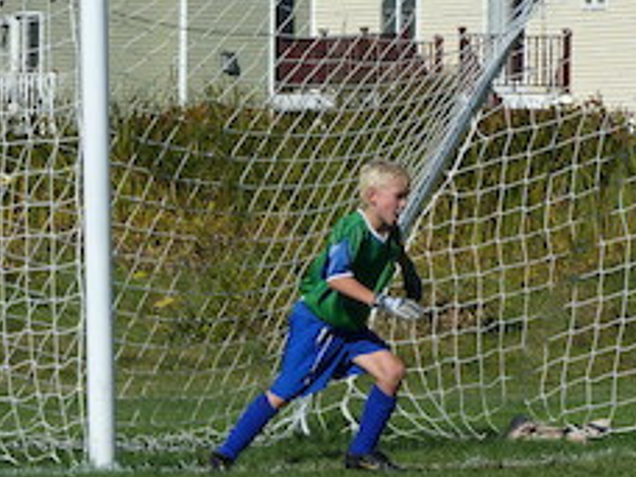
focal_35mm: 374
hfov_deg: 5.3
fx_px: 6872
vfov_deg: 4.0
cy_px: 335
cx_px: 674
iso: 100
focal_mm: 28.7
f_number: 4
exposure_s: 1/2000
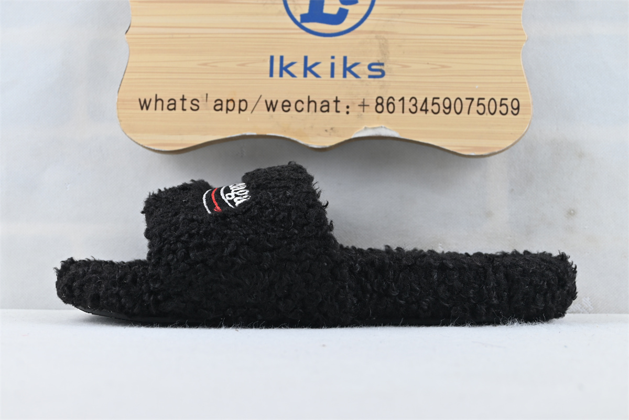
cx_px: 314
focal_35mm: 50
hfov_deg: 40.0
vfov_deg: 27.3
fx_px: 865
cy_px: 210
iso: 100
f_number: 5
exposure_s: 1/30
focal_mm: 33
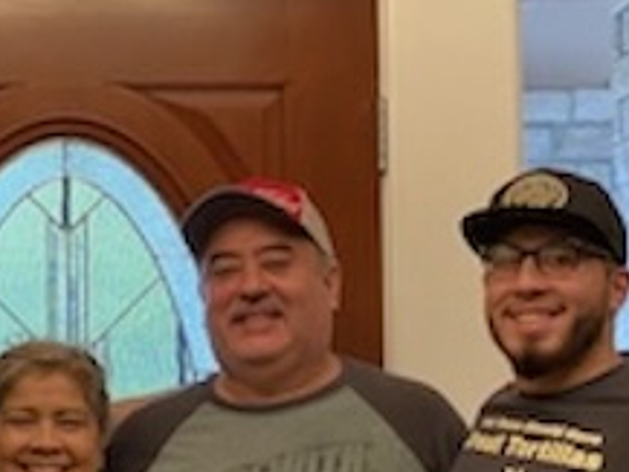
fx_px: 2618
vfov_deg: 10.3
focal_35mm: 144
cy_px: 298
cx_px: 180
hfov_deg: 13.7
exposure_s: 1/60
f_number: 2
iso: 200
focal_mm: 6
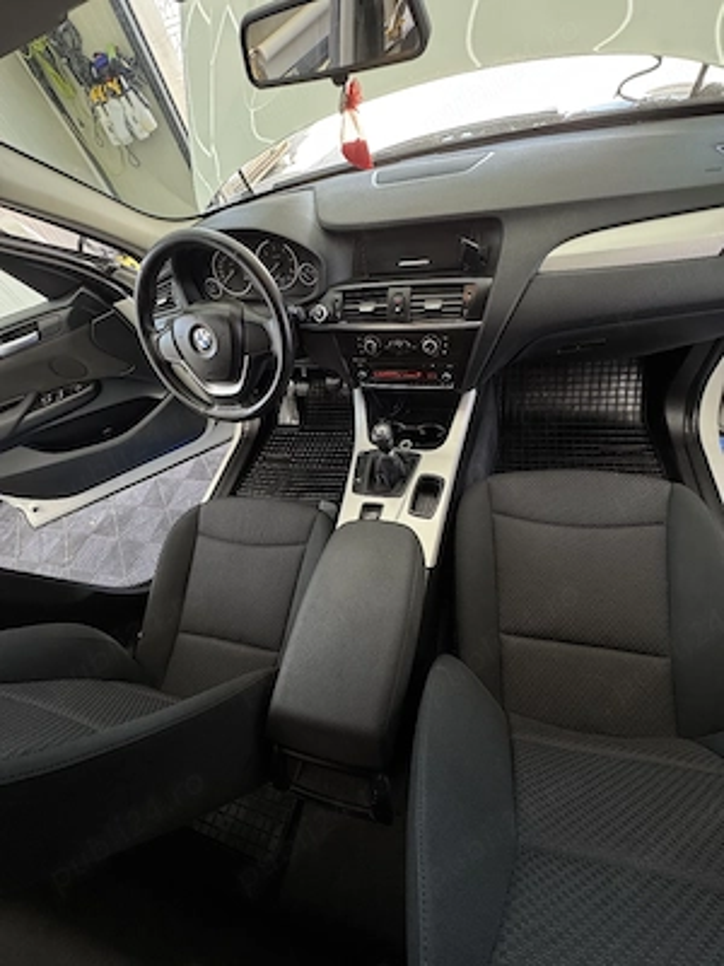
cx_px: 362
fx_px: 390
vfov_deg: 102.1
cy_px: 483
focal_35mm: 14
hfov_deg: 85.7
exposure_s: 1/100
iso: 320
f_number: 2.2
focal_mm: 2.22
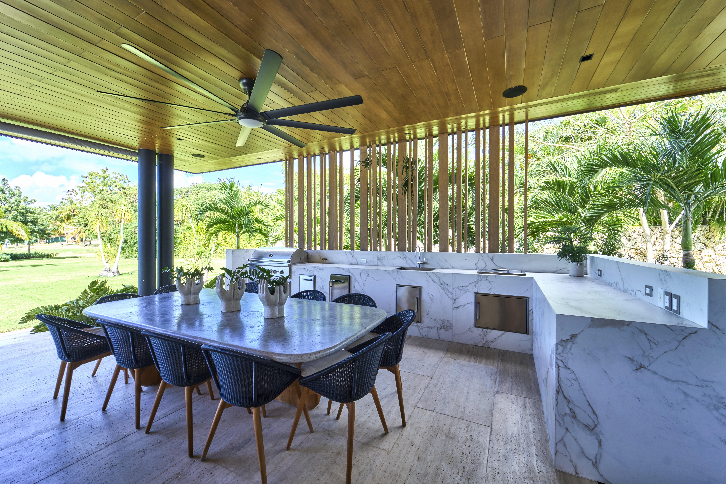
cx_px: 363
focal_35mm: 14
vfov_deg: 81.2
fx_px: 282
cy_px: 242
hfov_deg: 104.3
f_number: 7.1
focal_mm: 14
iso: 250
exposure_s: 1/40
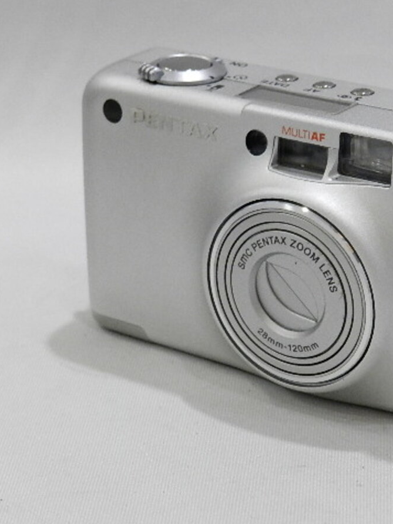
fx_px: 1711
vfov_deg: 17.4
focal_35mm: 113
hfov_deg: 13.0
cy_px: 261
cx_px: 346
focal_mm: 14.9
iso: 800
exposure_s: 1/100
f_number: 4.4
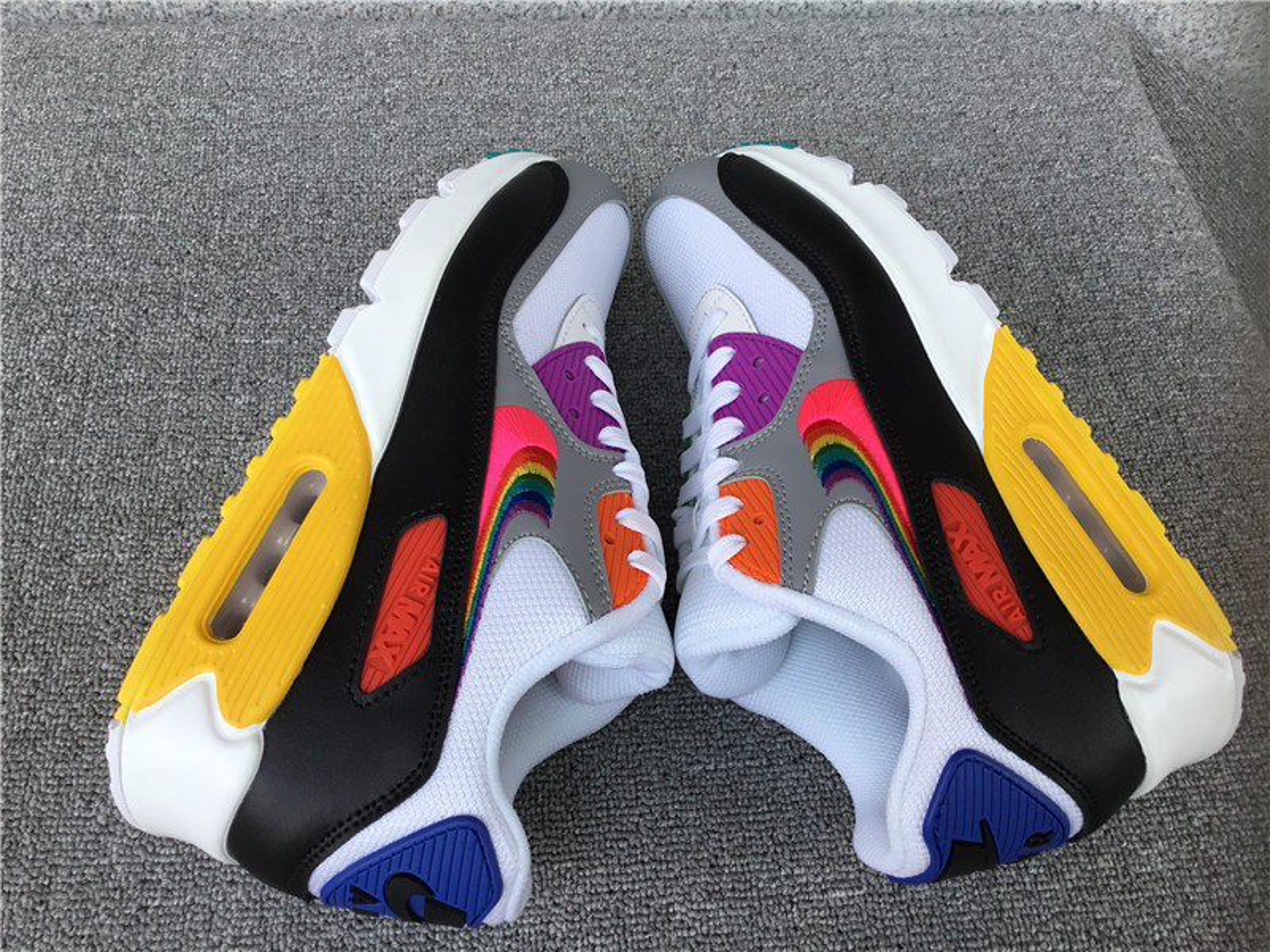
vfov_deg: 45.4
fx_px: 1137
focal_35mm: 31
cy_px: 476
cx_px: 635
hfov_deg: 58.4
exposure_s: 1/310
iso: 25
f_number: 2.4
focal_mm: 3.3
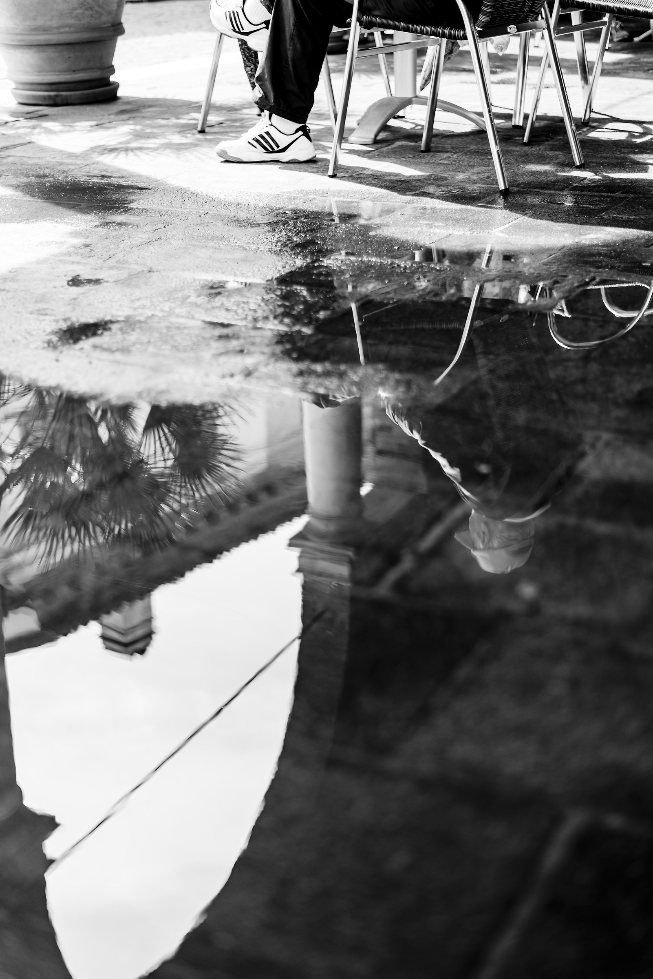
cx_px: 326
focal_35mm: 50
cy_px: 490
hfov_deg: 27.0
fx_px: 1359
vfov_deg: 39.6
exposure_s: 1/500
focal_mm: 50
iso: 100
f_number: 1.8
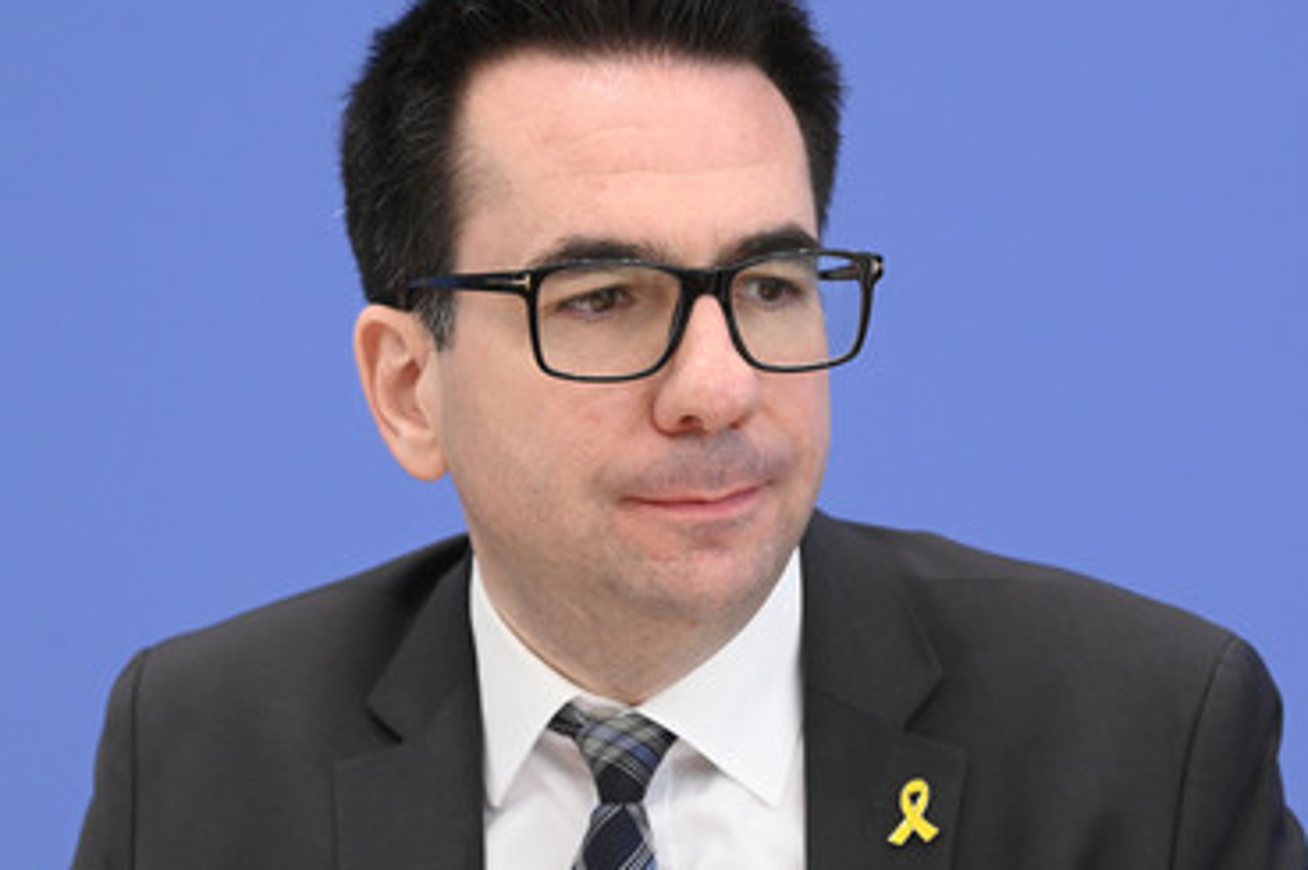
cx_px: 691
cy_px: 430
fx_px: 6682
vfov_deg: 7.5
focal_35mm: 184
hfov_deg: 11.2
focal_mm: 150
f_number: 5.6
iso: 4000
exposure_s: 1/640
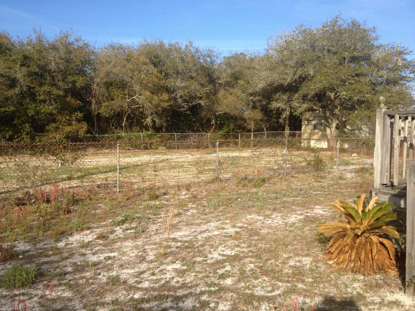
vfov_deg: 40.7
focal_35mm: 35
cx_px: 208
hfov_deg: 52.6
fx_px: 420
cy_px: 156
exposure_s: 1/986
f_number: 2.4
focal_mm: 4.28
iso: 50
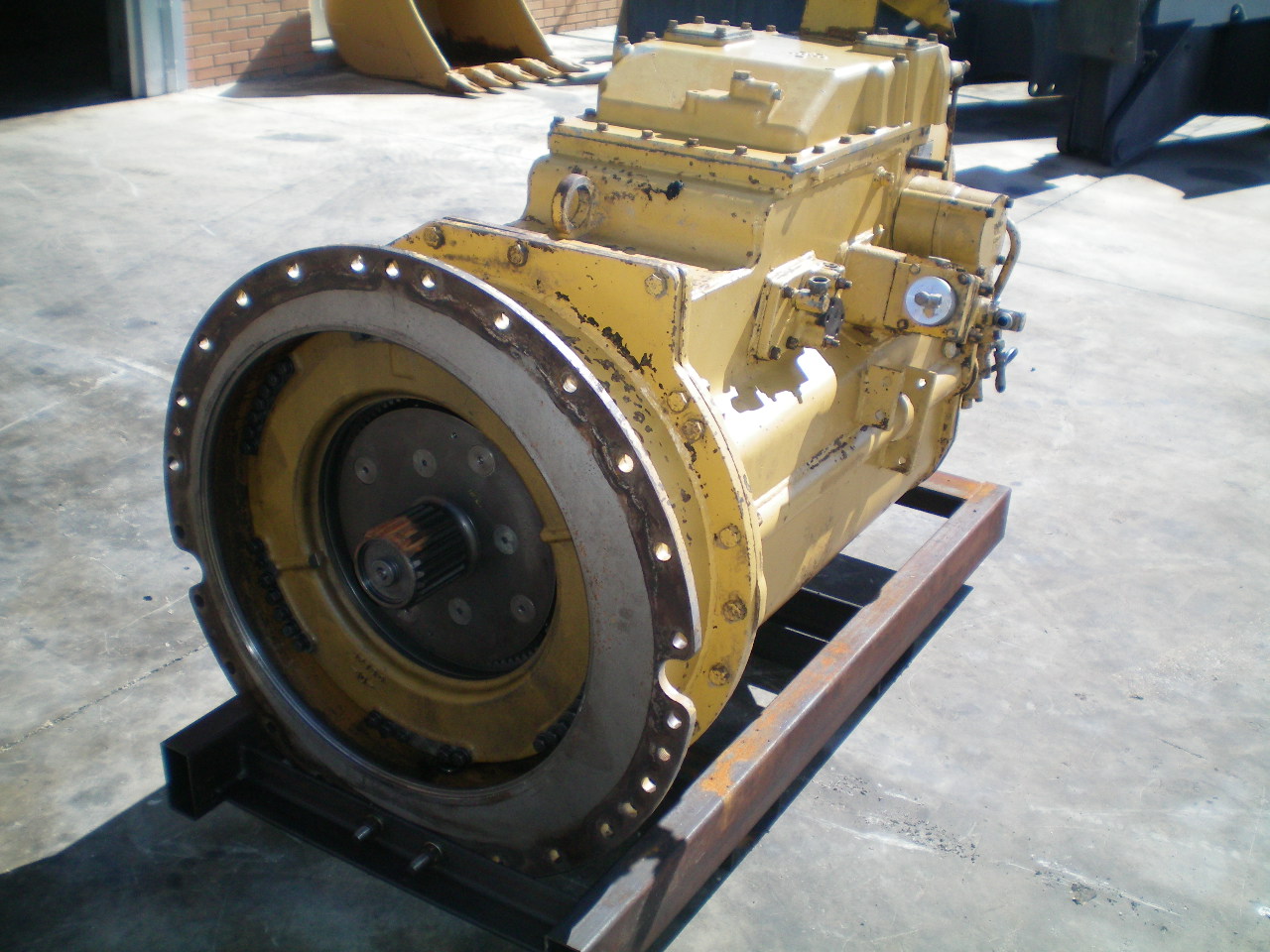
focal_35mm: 38
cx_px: 635
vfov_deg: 37.7
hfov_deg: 49.0
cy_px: 476
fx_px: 1394
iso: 64
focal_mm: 6.3
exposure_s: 1/500
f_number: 3.1
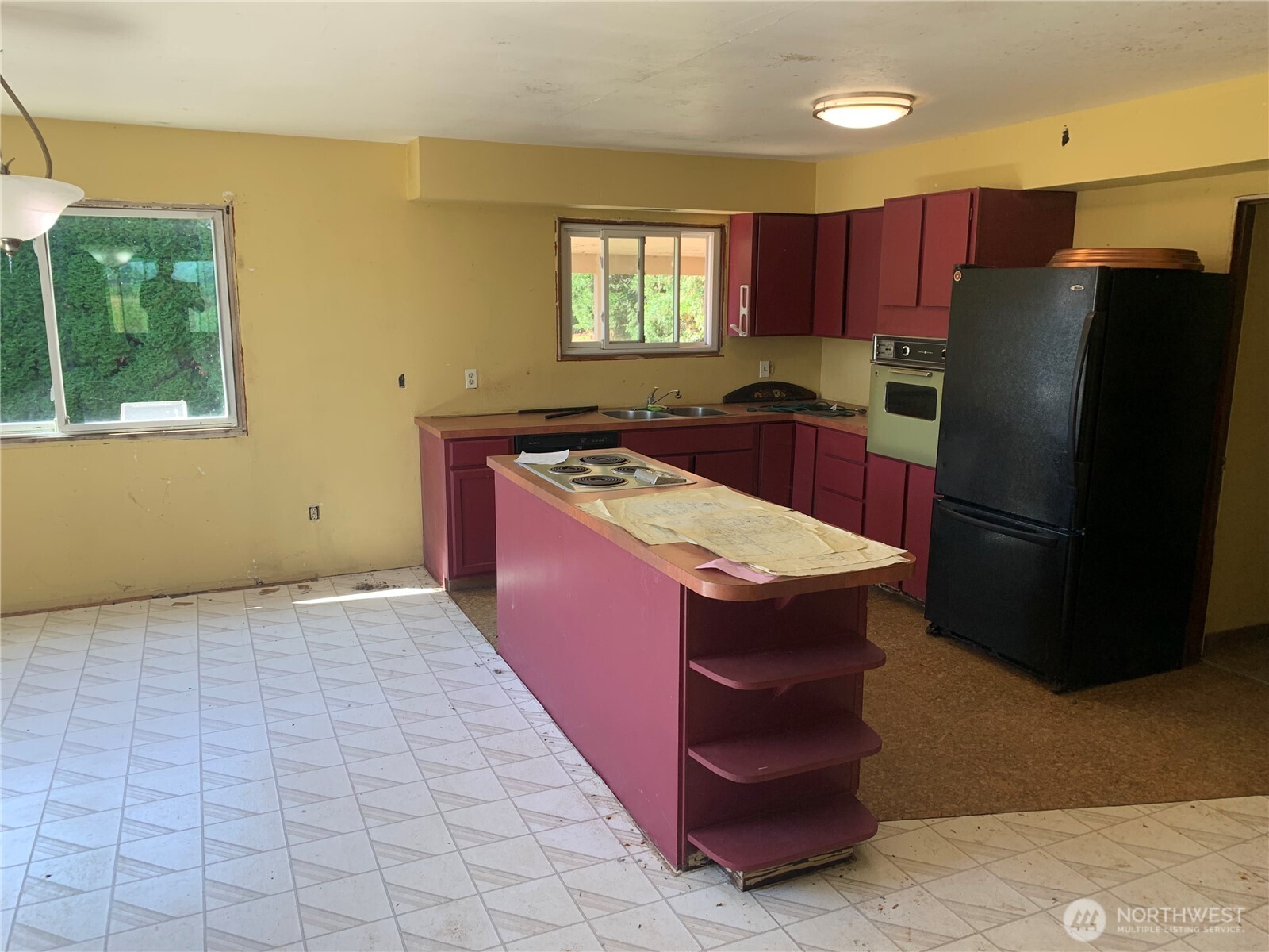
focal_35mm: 26
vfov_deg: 53.1
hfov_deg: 67.3
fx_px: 953
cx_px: 634
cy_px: 476
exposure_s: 1/121
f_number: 1.8
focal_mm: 4.25
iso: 50
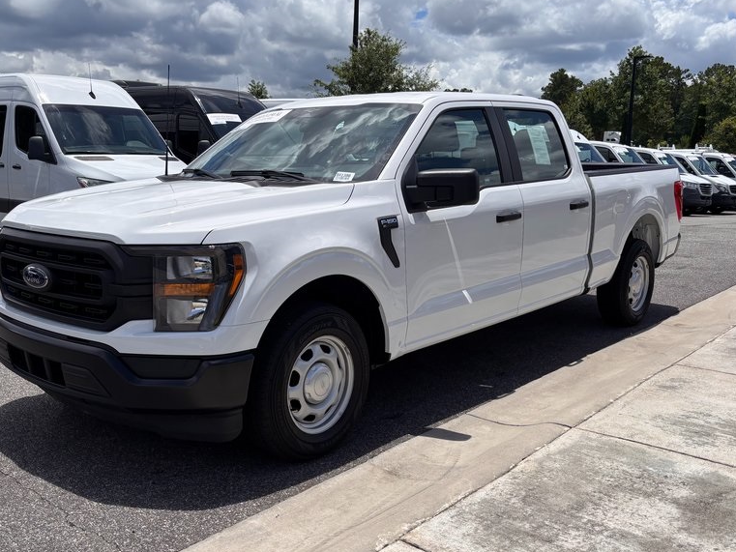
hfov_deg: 52.4
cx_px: 308
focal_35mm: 35
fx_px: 744
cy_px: 270
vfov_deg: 40.7
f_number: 1.6
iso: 50
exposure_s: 1/6711
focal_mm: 5.96
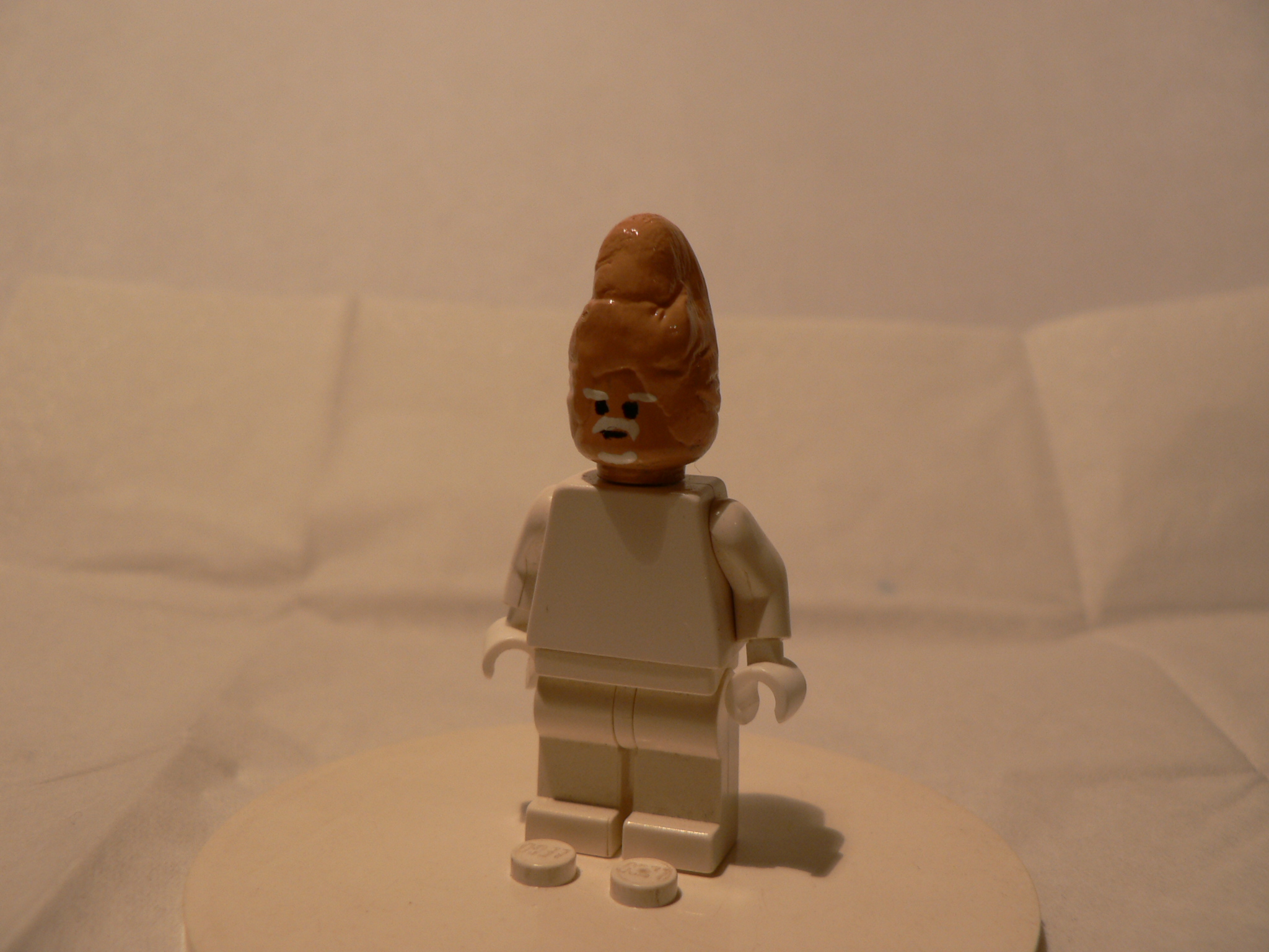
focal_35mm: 36
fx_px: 1320
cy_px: 476
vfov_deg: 39.7
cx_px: 634
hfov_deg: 51.4
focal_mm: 6
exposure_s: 1/40
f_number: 2.8
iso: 80
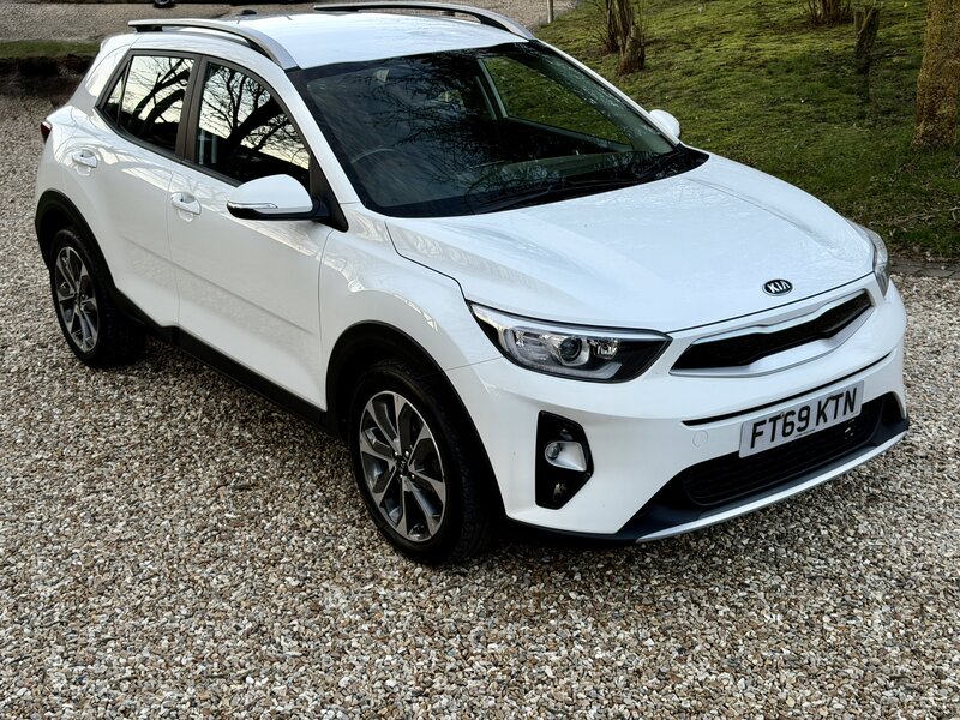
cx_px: 480
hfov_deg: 39.7
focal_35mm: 48
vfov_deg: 30.3
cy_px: 360
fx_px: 1331
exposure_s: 1/121
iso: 64
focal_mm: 6.76
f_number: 1.78
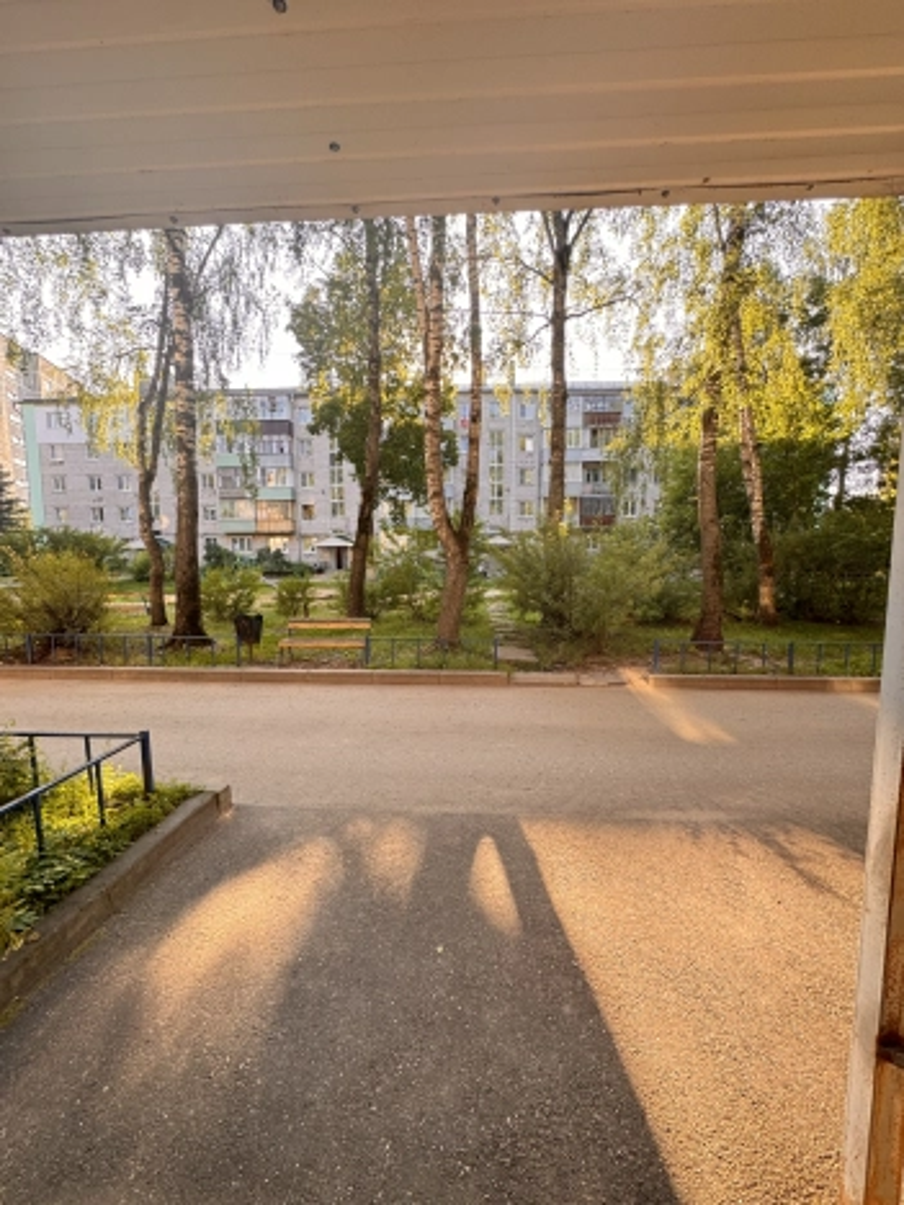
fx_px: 487
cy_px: 602
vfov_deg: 102.1
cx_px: 452
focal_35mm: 14
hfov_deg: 85.7
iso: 64
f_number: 2.2
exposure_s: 1/99
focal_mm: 2.22
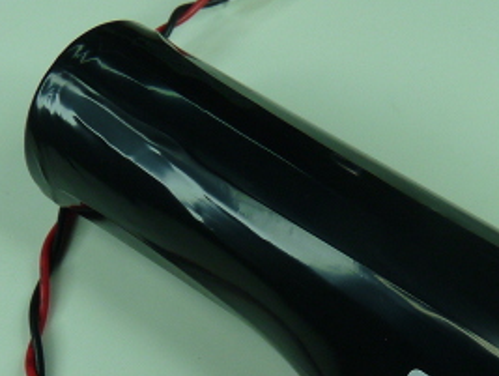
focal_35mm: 79
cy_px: 361
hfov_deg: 24.5
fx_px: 1140
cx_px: 342
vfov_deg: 18.3
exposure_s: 1/100
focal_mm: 4.8
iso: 100
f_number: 3.2
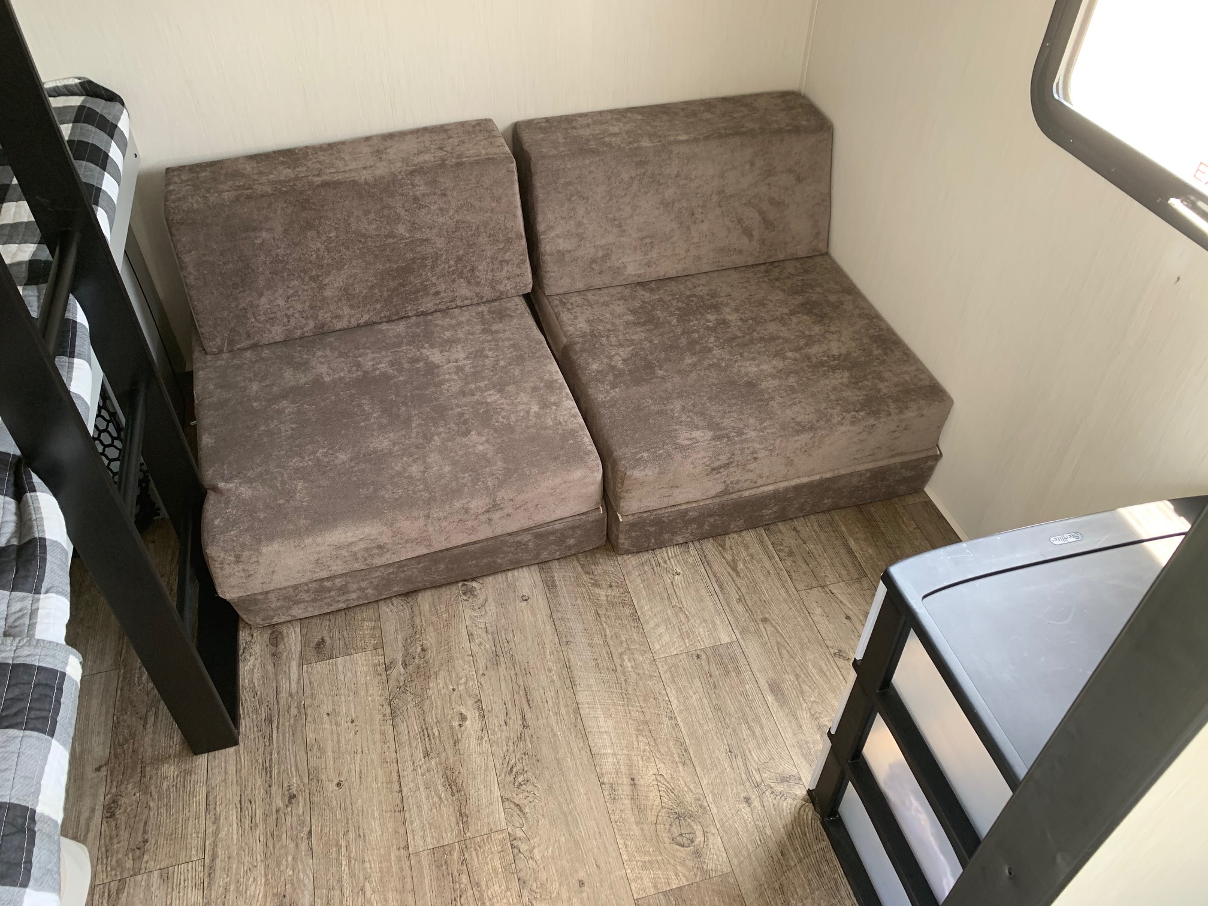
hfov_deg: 67.3
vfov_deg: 53.1
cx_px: 604
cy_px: 453
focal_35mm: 26
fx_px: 907
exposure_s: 1/60
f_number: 1.8
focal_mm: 4.25
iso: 100
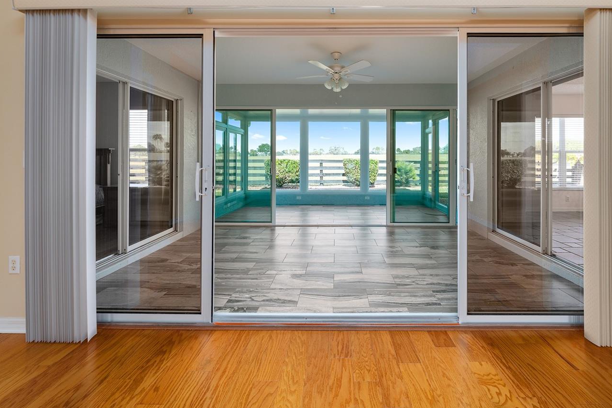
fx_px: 255
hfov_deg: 100.1
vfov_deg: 76.3
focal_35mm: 15
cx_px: 333
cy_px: 160
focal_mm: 12
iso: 200
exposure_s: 1/6
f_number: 7.1
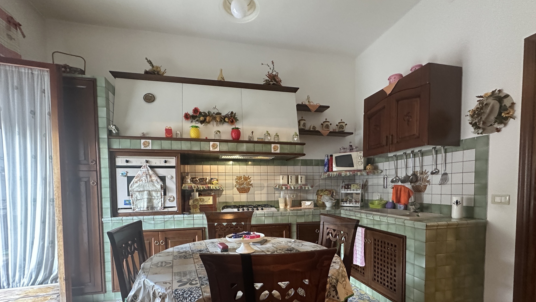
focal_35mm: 17
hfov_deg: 95.9
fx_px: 242
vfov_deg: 62.5
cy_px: 199
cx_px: 263
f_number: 2.2
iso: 640
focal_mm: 2.22
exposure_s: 1/50
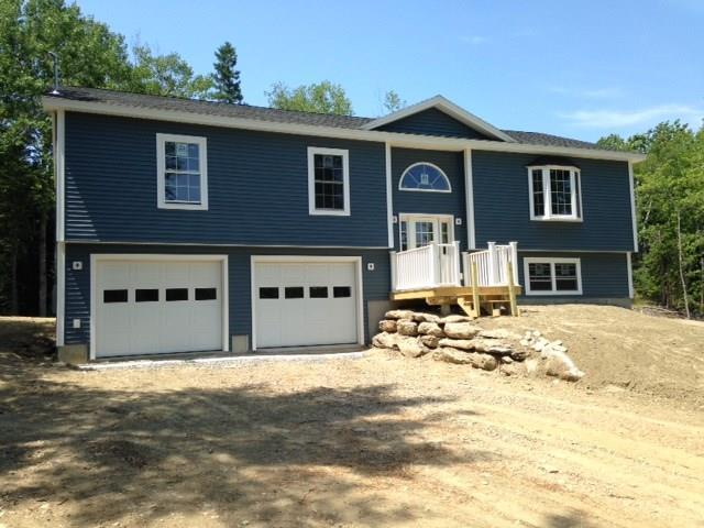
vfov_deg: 42.9
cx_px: 352
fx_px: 671
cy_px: 264
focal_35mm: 33
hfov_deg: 55.4
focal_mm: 4.12
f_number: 2.4
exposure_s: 1/861
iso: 50
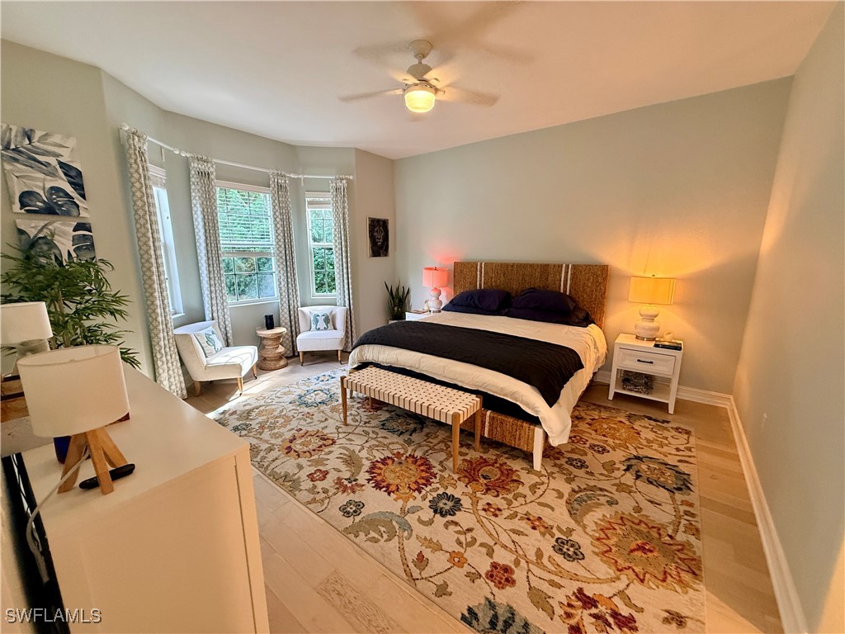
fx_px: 342
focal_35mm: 14
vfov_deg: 85.7
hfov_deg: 102.1
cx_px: 422
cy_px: 317
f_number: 2.2
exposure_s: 1/60
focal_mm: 2.22
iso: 320
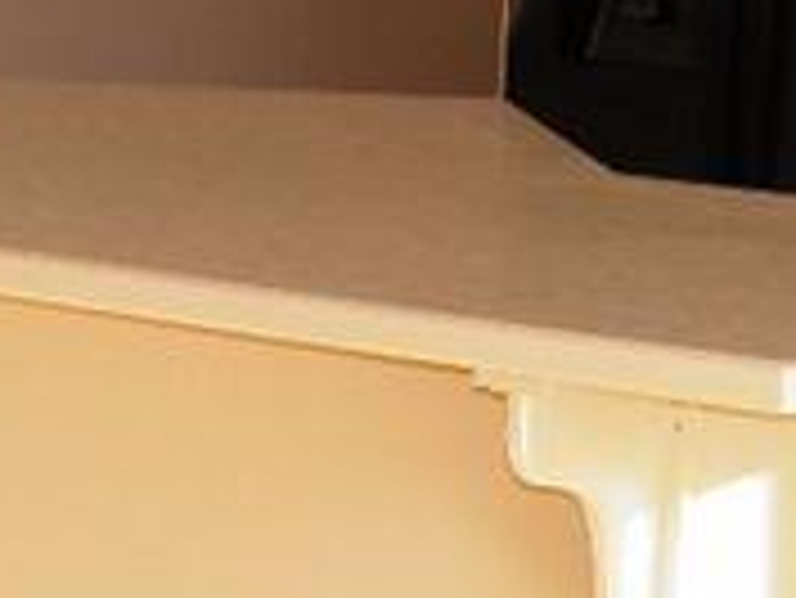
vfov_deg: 9.0
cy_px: -216
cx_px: 382
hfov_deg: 12.2
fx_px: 3728
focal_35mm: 162
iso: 50
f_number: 2.8
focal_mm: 4.9
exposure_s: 1/50
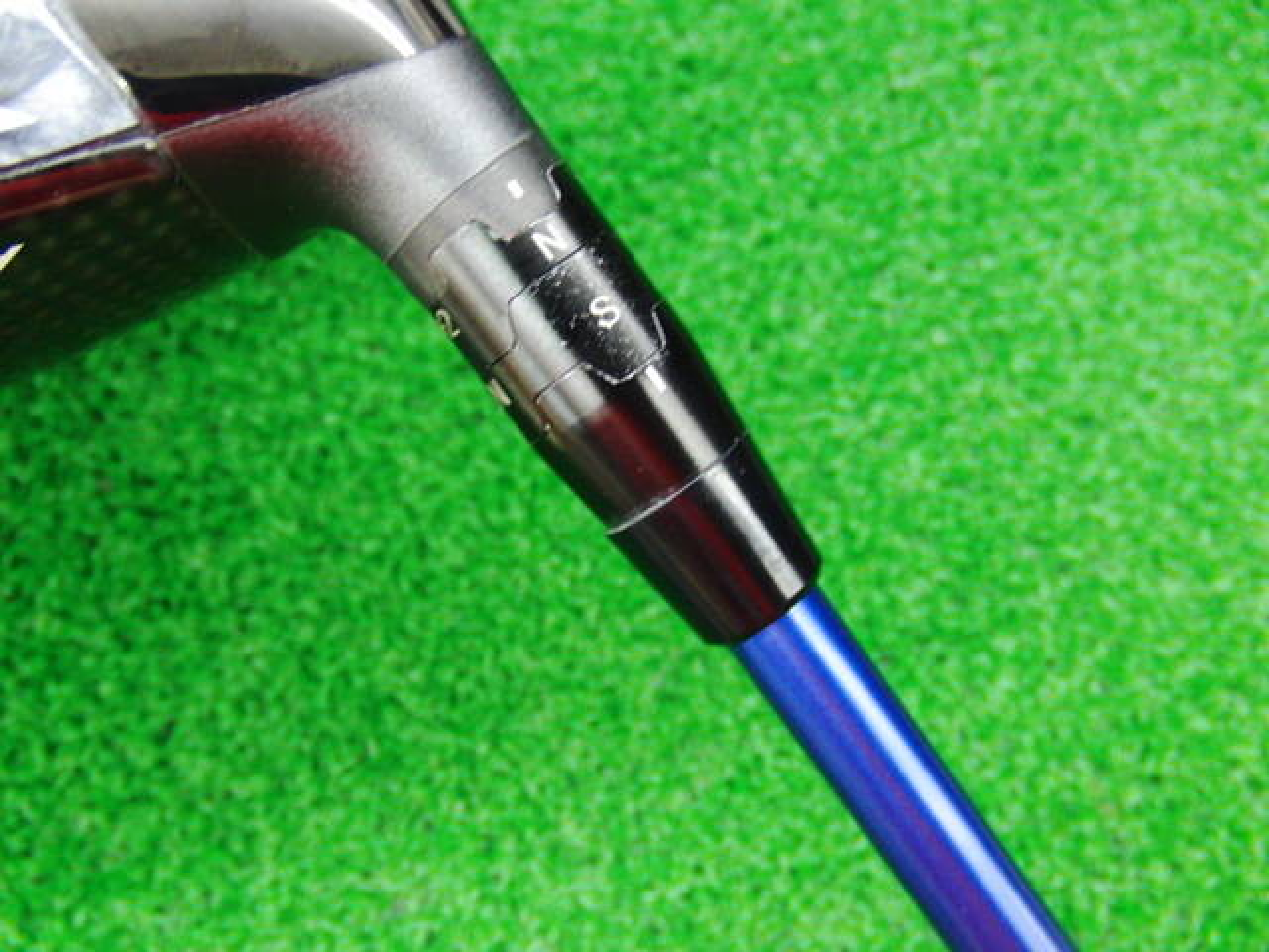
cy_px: 476
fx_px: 1356
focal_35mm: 37
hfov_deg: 50.1
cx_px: 634
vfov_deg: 38.7
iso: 400
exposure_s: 1/15
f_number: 3.6
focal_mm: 6.42
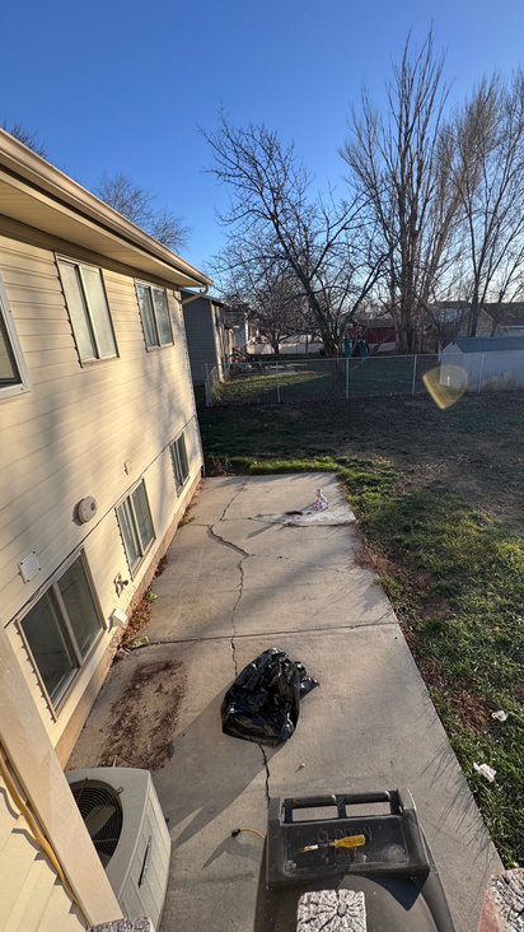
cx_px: 304
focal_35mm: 16
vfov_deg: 99.4
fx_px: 395
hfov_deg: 66.7
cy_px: 472
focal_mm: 2.22
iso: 40
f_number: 2.2
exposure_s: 1/518
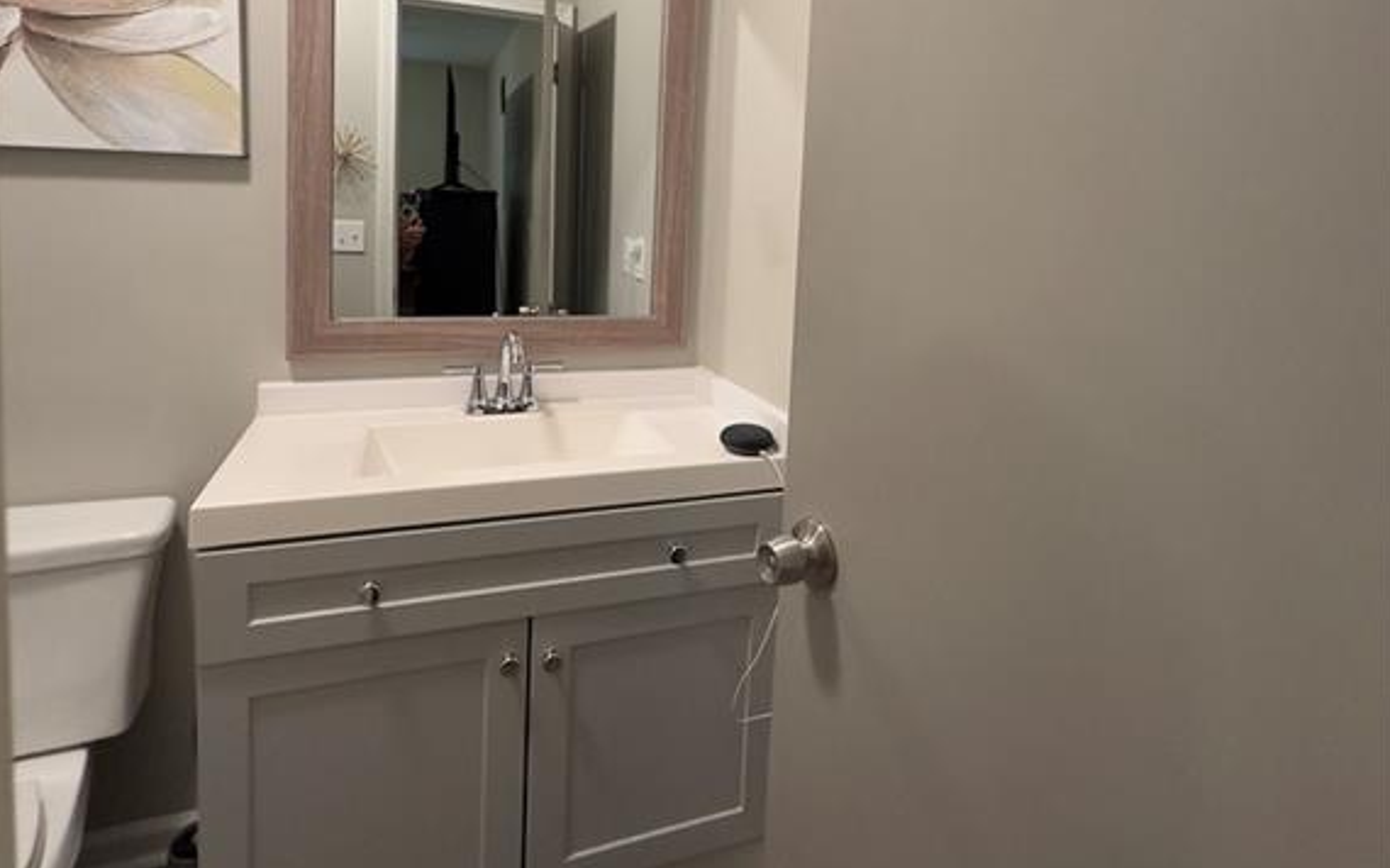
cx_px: 695
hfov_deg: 85.1
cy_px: 268
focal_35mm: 20
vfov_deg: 57.9
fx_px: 757
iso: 320
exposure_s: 1/60
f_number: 2.2
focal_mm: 2.22
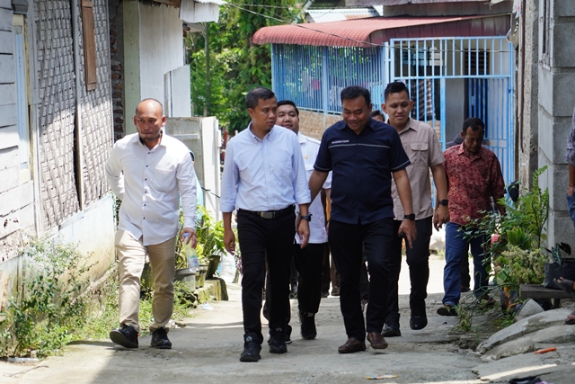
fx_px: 2516
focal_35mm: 158
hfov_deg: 13.0
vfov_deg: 8.7
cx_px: 288
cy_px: 192
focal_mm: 105
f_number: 4
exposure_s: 1/1250
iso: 400
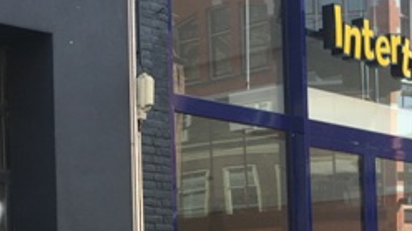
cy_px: 263
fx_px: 1070
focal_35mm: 98
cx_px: -56
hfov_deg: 20.6
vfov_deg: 12.1
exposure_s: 1/277
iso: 25
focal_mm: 4.15
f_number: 2.2
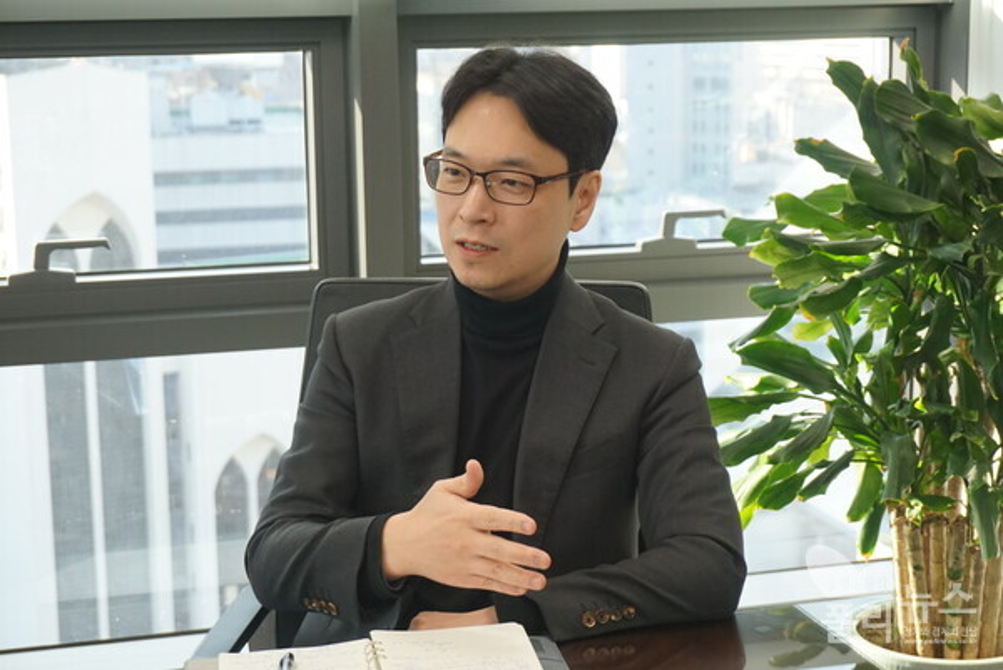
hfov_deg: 29.8
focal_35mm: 68
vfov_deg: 20.2
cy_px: 335
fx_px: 1882
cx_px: 502
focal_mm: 45
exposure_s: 1/160
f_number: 5.6
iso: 1000
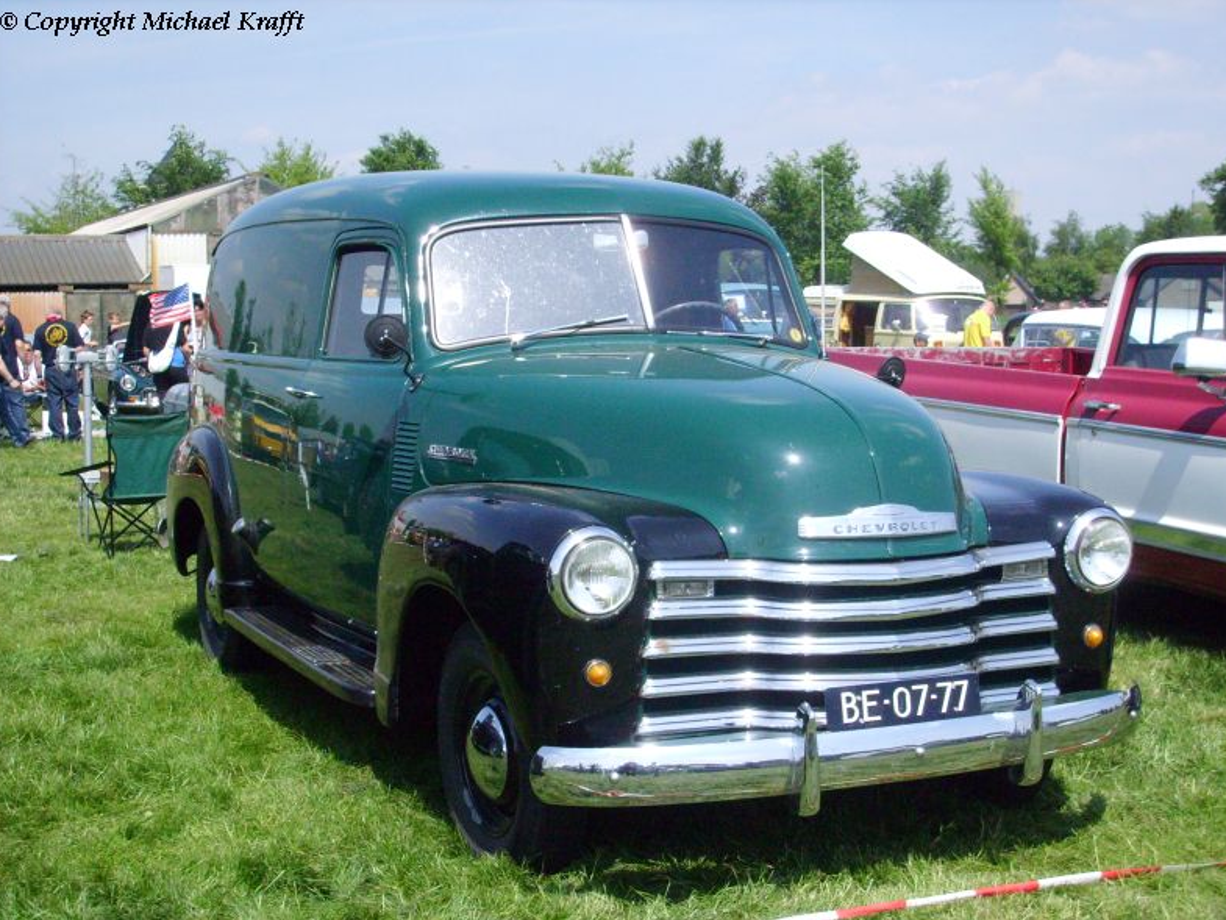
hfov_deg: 36.2
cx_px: 617
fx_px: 1877
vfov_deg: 27.5
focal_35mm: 53
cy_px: 465
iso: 200
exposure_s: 1/500
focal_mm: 8.7
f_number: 8.4
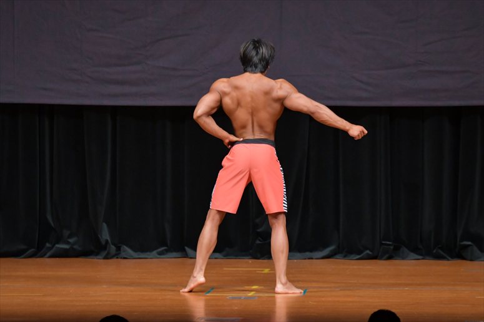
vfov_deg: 5.1
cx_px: 242
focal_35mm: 270
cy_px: 161
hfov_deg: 7.6
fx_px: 3628
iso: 5000
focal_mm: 180
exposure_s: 1/400
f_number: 5.6
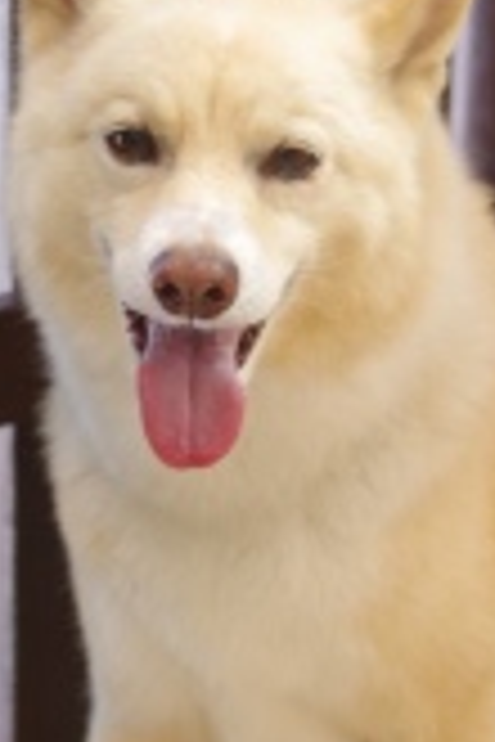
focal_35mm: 138
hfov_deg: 9.9
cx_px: 256
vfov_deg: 14.8
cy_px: 472
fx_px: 2846
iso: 320
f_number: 2.8
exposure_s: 1/30
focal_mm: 38
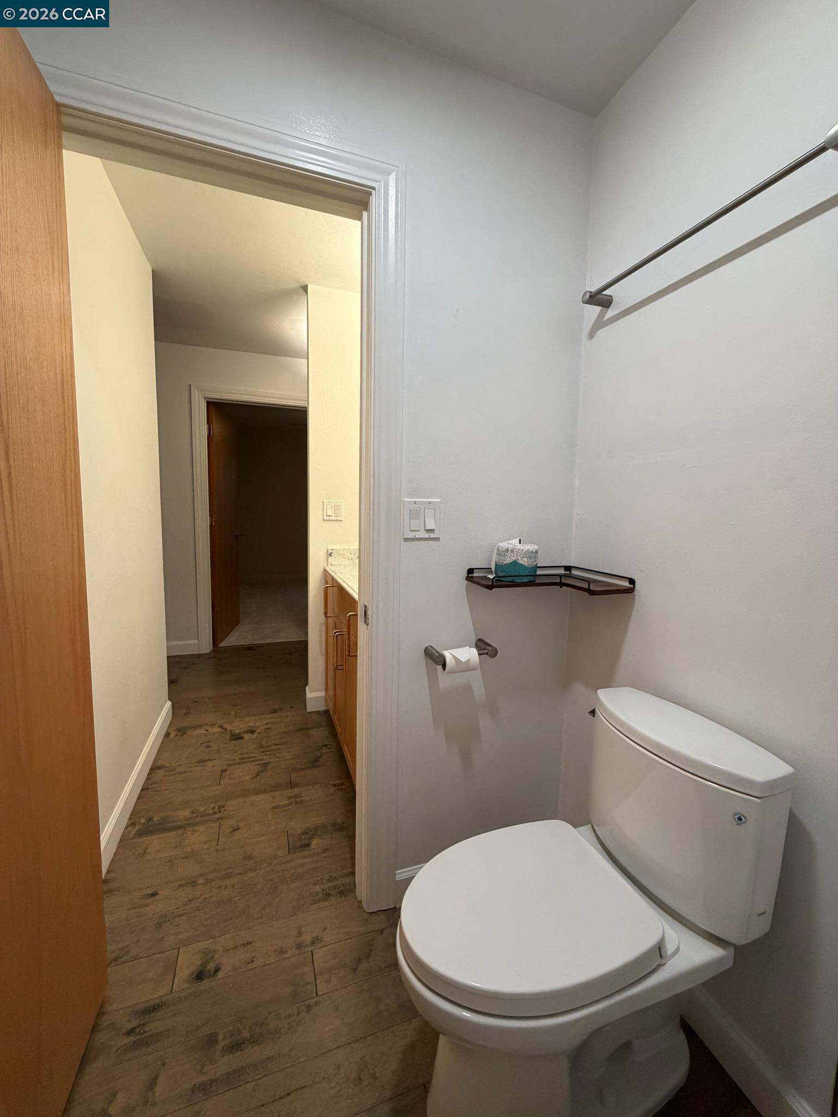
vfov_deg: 102.1
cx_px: 419
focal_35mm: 14
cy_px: 558
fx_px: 452
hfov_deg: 85.7
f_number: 2.2
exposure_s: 1/120
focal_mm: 2.22
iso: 320
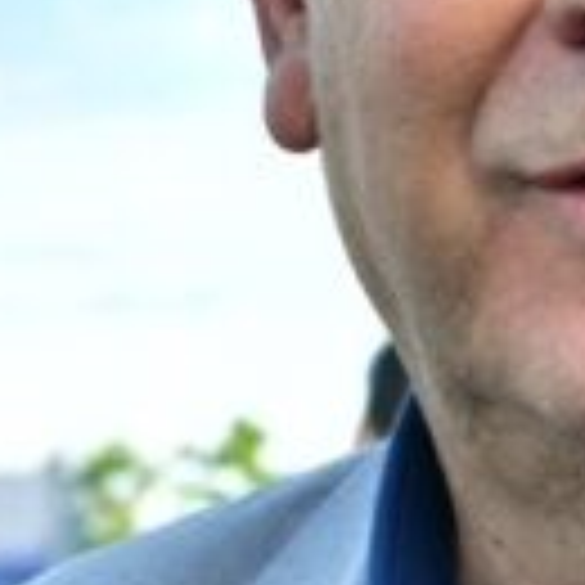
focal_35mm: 161
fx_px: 3078
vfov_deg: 10.9
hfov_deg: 10.4
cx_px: 904
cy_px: 328
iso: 200
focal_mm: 32
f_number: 5.6
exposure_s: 1/250
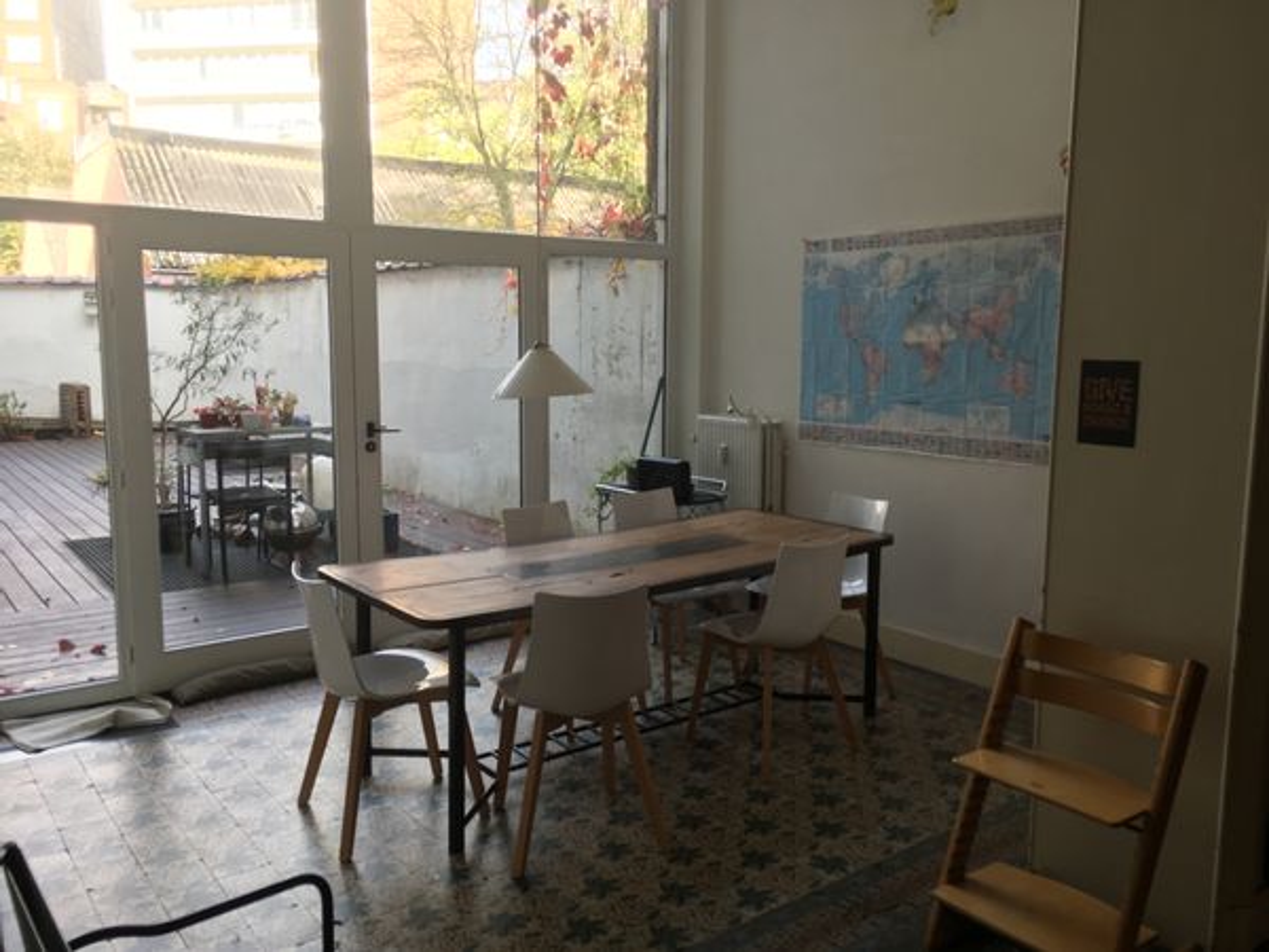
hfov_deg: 61.7
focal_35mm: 29
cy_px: 476
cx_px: 634
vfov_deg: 48.2
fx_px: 1063
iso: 32
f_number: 2.2
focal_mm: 4.15
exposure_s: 1/100
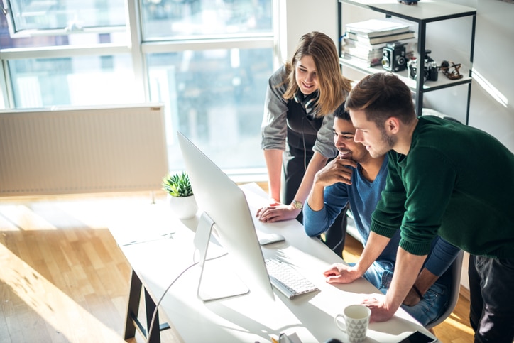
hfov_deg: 39.6
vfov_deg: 27.0
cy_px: 172
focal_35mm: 50
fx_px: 714
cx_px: 257
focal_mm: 50
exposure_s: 1/250
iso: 100
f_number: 2
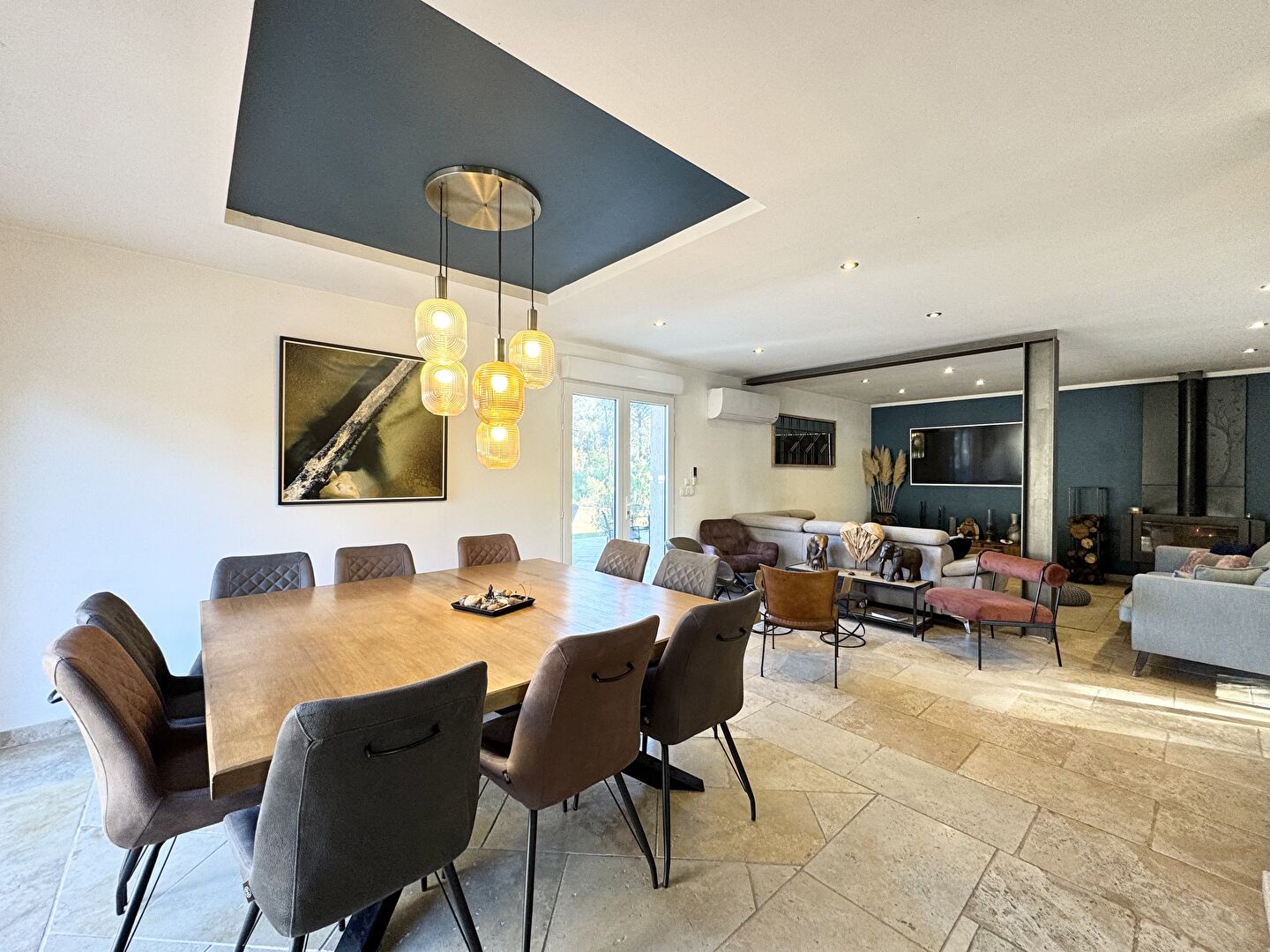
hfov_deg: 102.1
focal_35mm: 14
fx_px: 514
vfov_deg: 85.7
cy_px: 476
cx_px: 635
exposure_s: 1/100
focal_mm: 2.22
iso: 125
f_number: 2.2
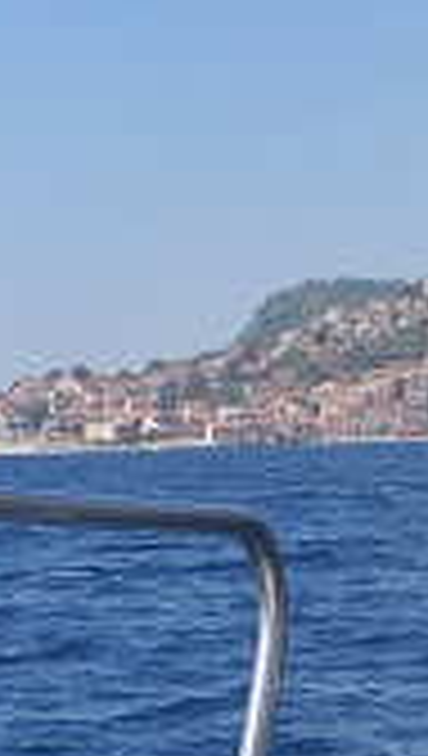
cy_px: 446
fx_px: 2934
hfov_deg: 8.3
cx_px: 266
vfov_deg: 14.7
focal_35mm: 146
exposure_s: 1/640
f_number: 11
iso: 250
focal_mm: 26
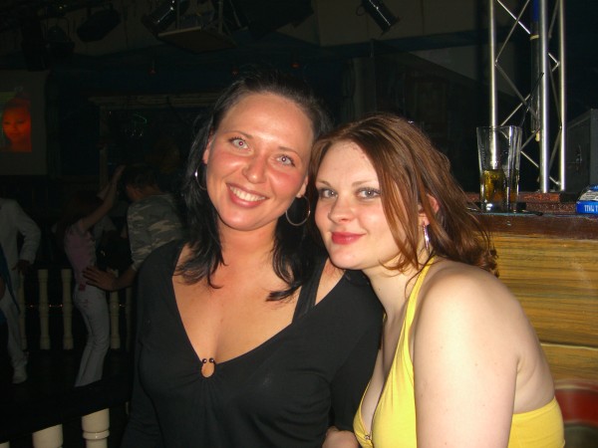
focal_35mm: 38
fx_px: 656
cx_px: 299
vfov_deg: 37.7
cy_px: 224
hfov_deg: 49.0
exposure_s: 1/60
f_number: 2.8
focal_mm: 7.9
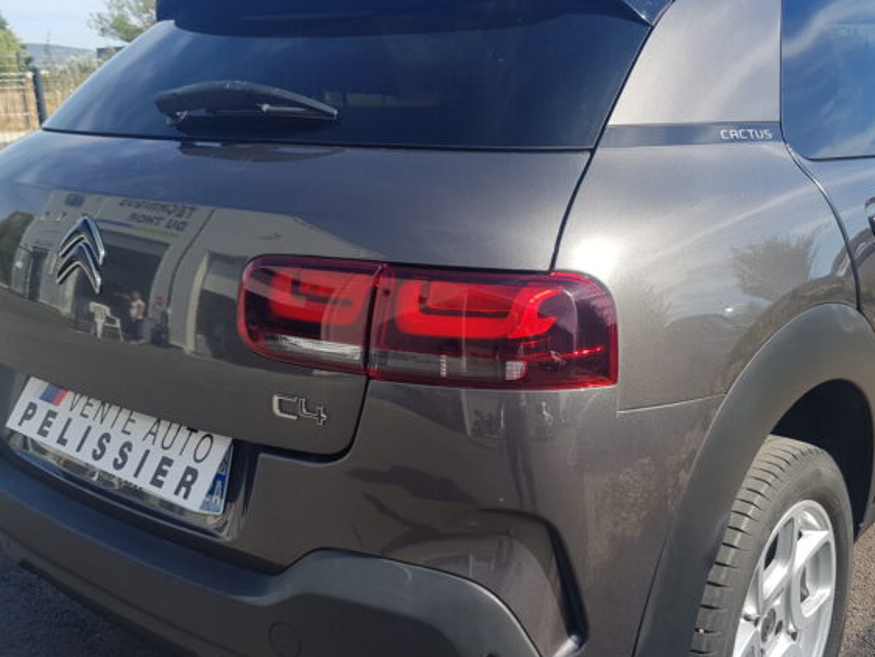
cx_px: 540
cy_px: 391
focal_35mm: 37
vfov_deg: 38.6
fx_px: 936
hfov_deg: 49.7
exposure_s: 1/1248
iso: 40
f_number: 1.7
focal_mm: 4.2
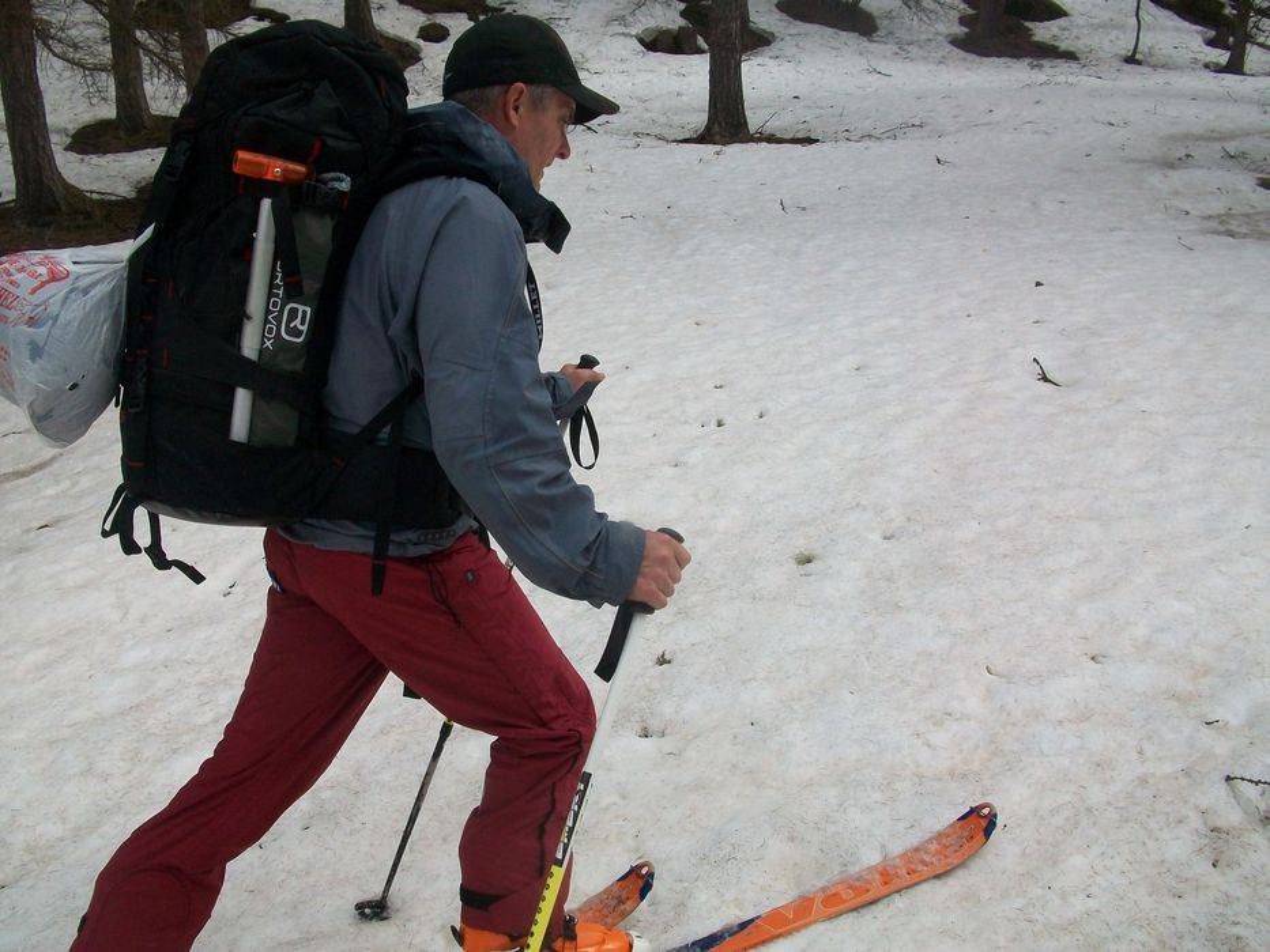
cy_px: 476
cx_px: 635
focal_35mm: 34
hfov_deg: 54.0
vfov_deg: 41.8
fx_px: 1248
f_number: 5.5
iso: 80
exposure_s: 1/500
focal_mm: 5.7
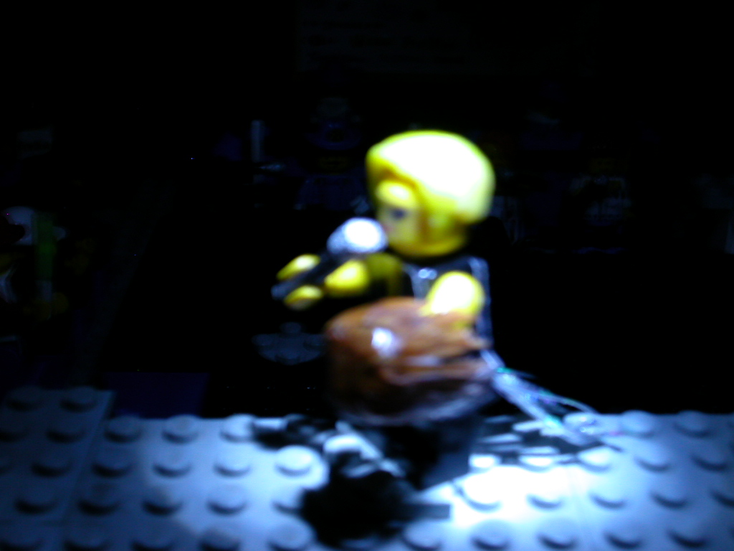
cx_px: 367
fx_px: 1039
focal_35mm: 49
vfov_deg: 29.7
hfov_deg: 38.9
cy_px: 276
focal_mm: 7.5
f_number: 3.2
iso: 102
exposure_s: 1/3.8
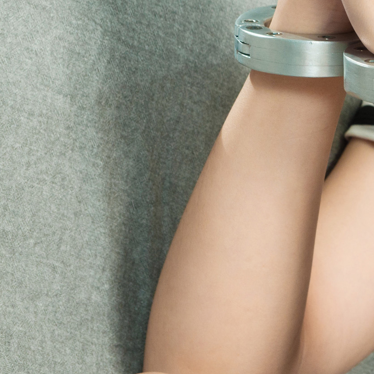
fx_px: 2616
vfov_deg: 8.1
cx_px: 583
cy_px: -45
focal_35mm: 214
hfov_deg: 8.0
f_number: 9
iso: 320
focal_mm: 70
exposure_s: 1/125
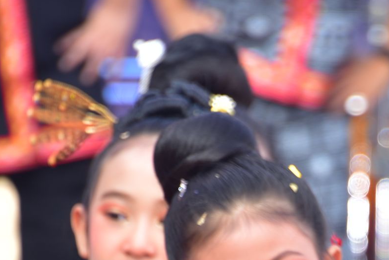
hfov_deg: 2.2
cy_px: 394
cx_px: 362
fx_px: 10270
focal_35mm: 950
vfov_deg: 1.4
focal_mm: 300
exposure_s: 1/125
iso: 200
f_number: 6.3
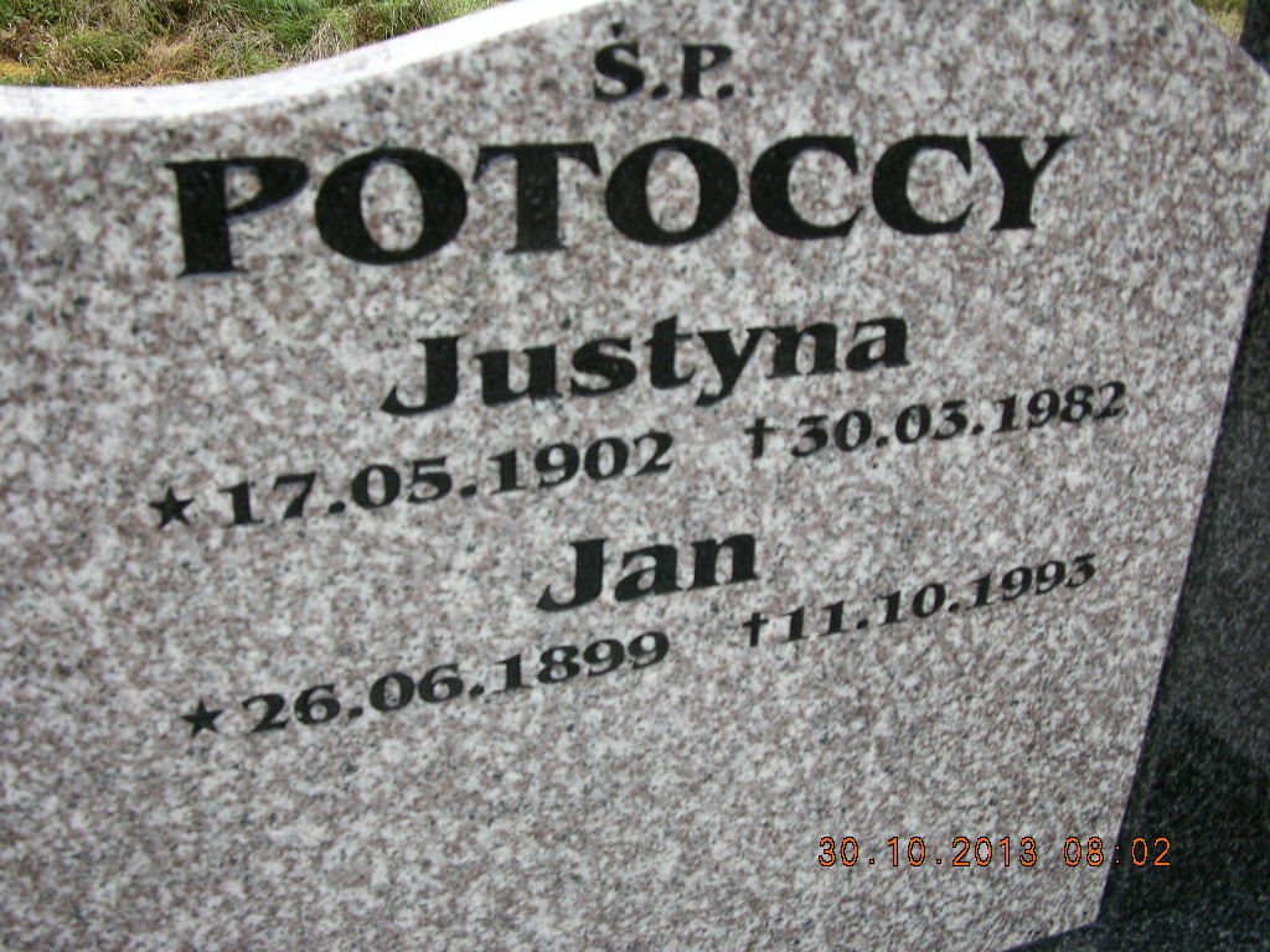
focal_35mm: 35
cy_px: 476
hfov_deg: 52.6
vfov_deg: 40.7
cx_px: 635
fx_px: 1284
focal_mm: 8.9
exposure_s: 1/20.7
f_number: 3.2
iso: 50
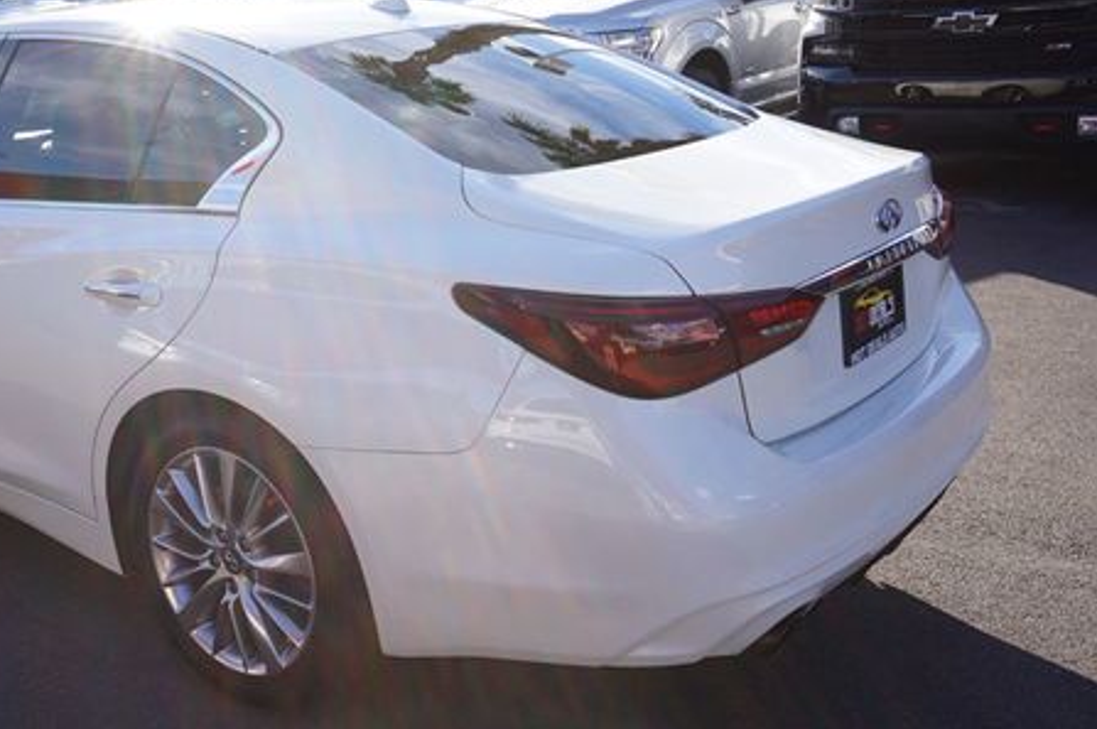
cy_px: 351
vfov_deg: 31.1
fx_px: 1309
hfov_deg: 44.4
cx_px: 314
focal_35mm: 43
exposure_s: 1/80
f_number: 9
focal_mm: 20
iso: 100
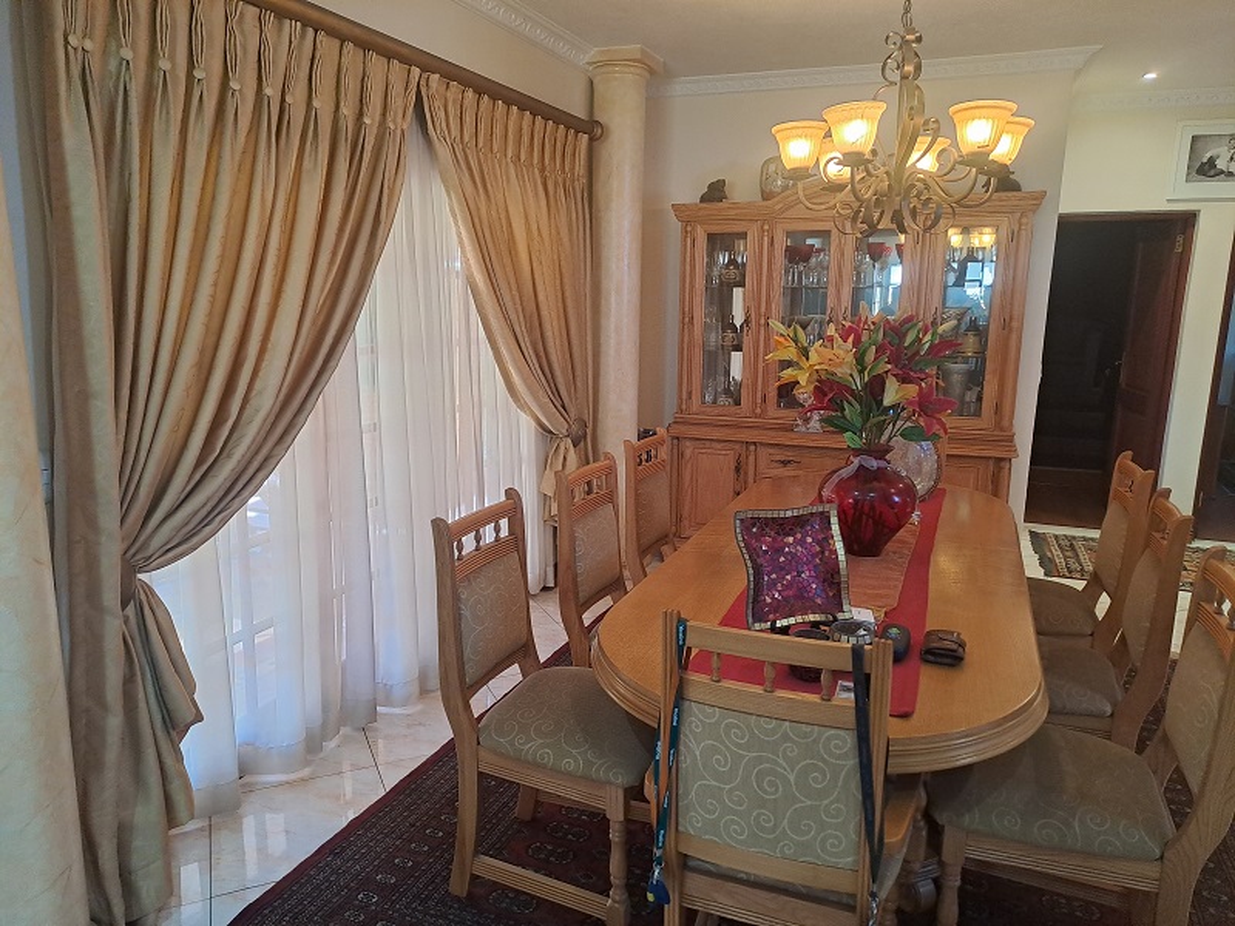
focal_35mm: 25
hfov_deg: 69.4
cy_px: 463
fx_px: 892
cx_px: 618
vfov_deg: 54.9
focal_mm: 4.65
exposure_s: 1/50
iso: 200
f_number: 1.8
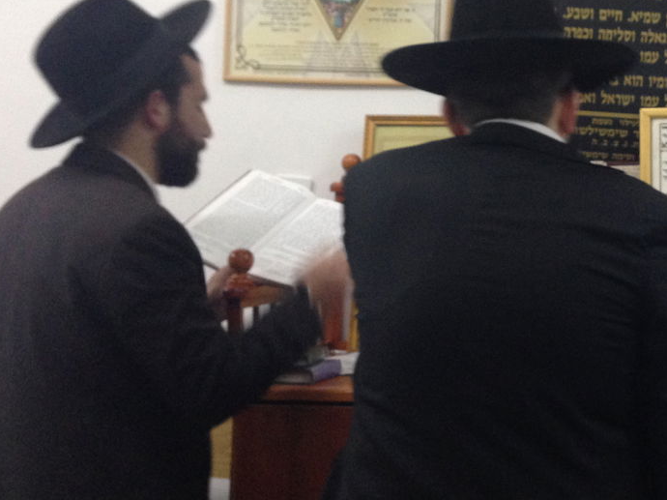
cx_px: 605
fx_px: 1291
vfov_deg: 21.8
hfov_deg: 27.9
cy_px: 141
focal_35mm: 67
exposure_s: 1/20
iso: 200
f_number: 2.4
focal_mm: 4.12
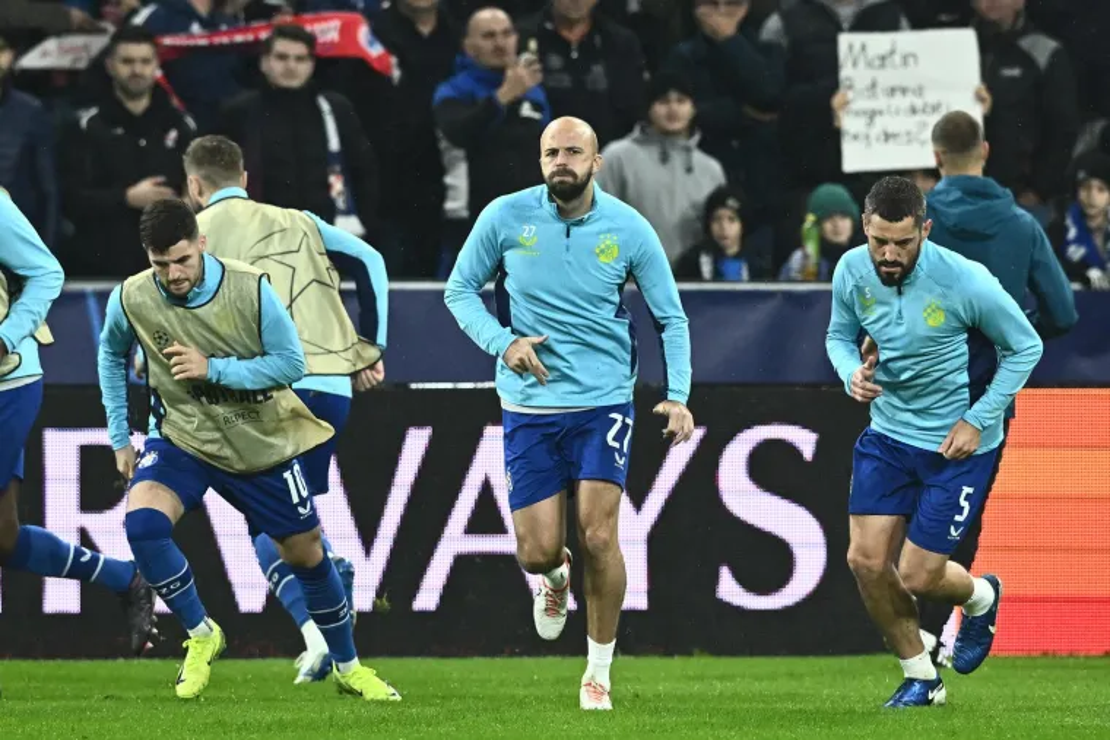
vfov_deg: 3.4
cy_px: 370
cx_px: 555
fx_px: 12335
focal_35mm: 400
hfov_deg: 5.2
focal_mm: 400
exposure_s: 1/2500
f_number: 4
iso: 4000
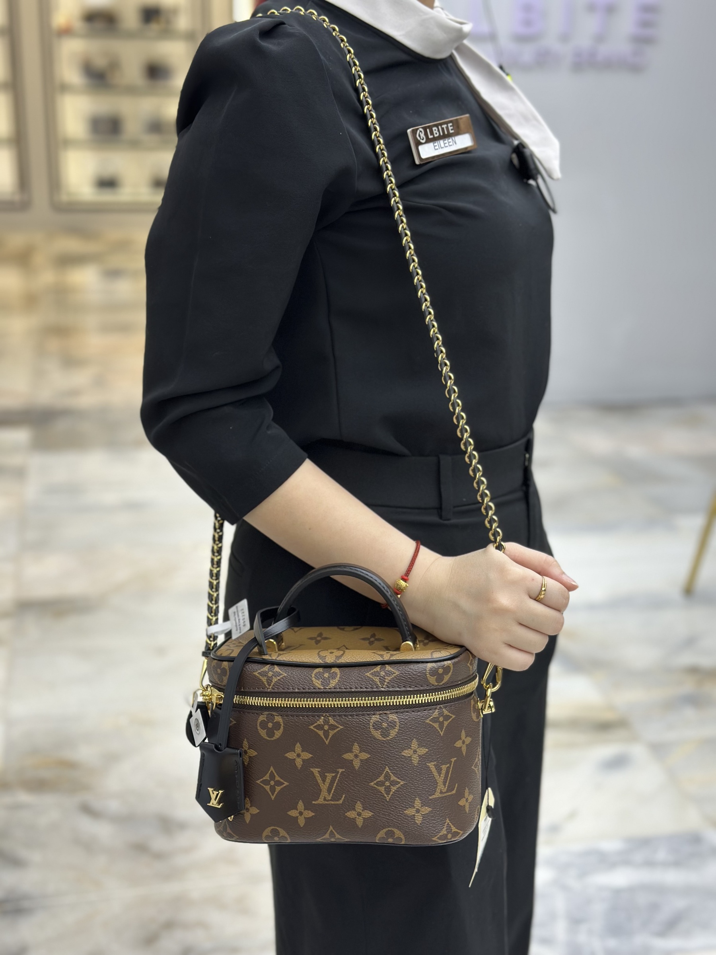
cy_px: 478
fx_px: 1324
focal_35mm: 48
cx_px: 358
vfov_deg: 39.7
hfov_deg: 30.3
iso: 64
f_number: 1.78
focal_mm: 6.86
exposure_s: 1/177
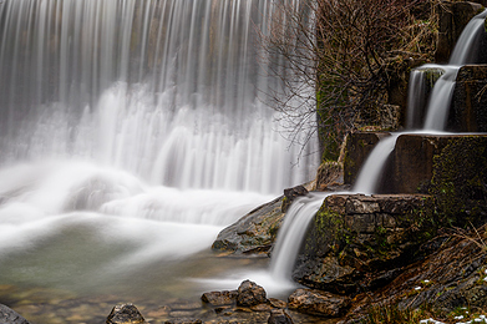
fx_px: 716
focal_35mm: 53
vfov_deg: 25.4
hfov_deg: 37.1
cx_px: 161
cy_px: 123
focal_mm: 30
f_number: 7.1
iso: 100
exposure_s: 20
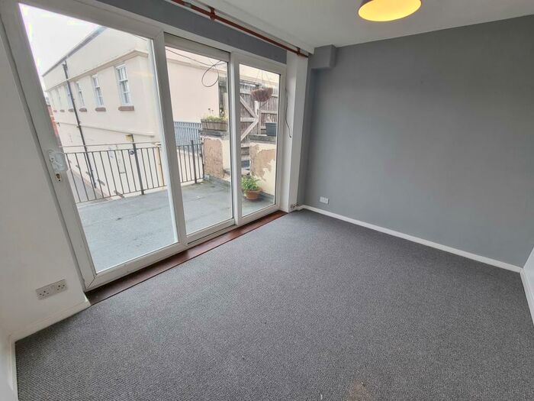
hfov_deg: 106.2
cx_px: 267
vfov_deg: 89.9
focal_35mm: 13
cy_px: 200
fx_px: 201
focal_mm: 2.2
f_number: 2.2
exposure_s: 1/50
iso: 64
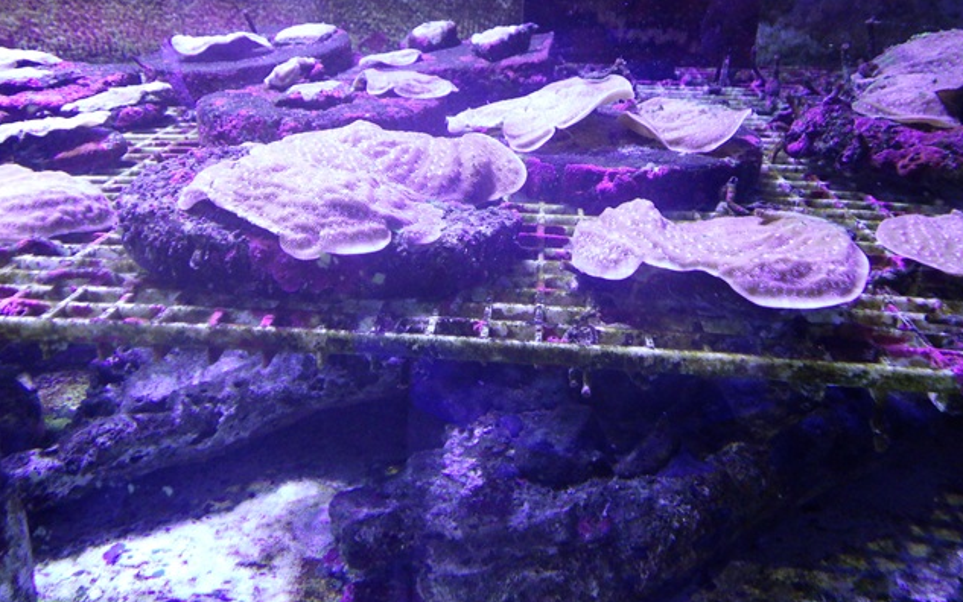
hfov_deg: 62.9
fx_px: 788
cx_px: 482
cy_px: 242
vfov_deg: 41.7
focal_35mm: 30
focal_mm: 5
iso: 250
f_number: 3.5
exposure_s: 1/40
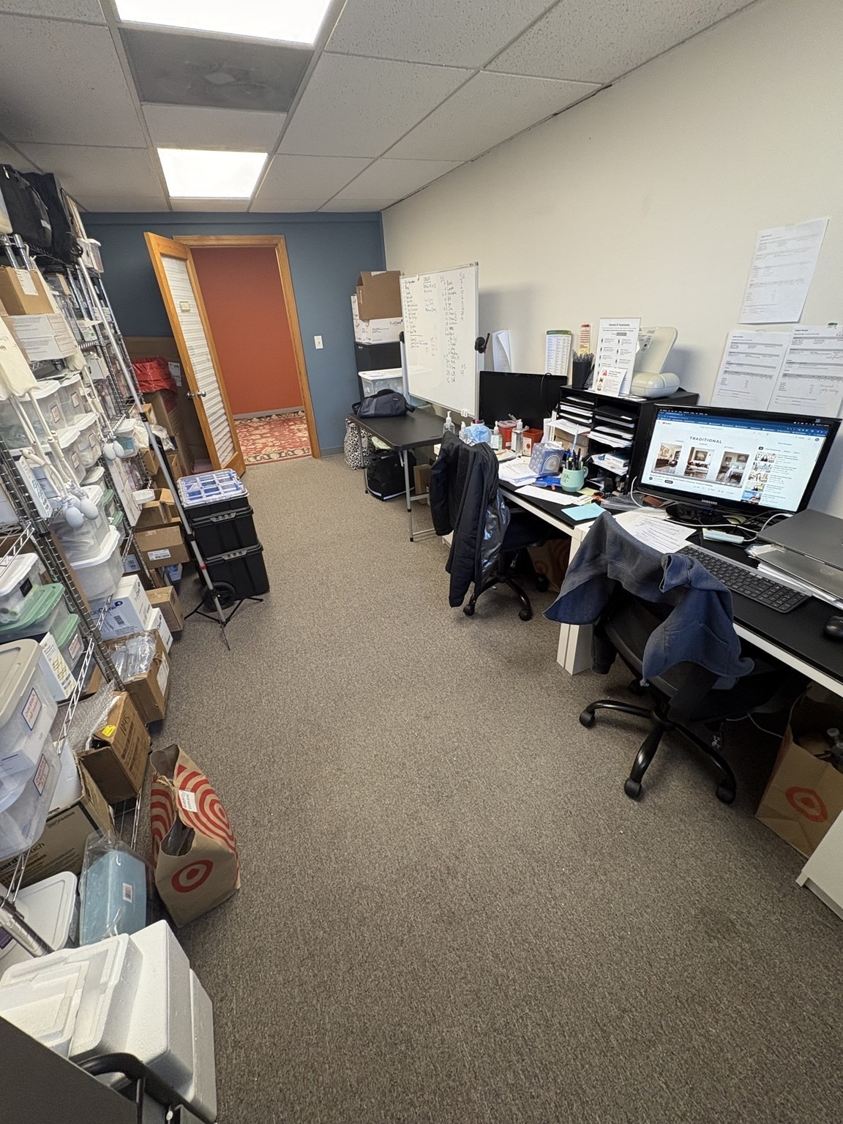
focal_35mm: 14
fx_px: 455
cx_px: 422
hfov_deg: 85.7
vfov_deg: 102.1
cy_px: 562
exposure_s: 1/60
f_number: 2.2
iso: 250
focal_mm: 2.22
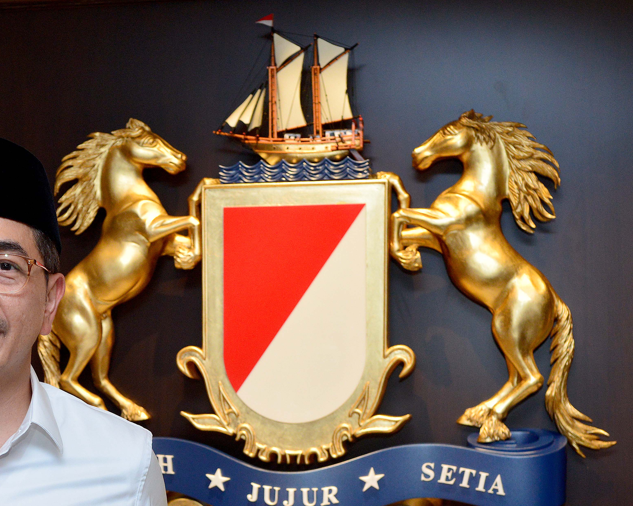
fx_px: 1368
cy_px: 403
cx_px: 160
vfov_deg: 20.7
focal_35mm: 73
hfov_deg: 25.7
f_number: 5
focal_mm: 40
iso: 1600
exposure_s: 1/125
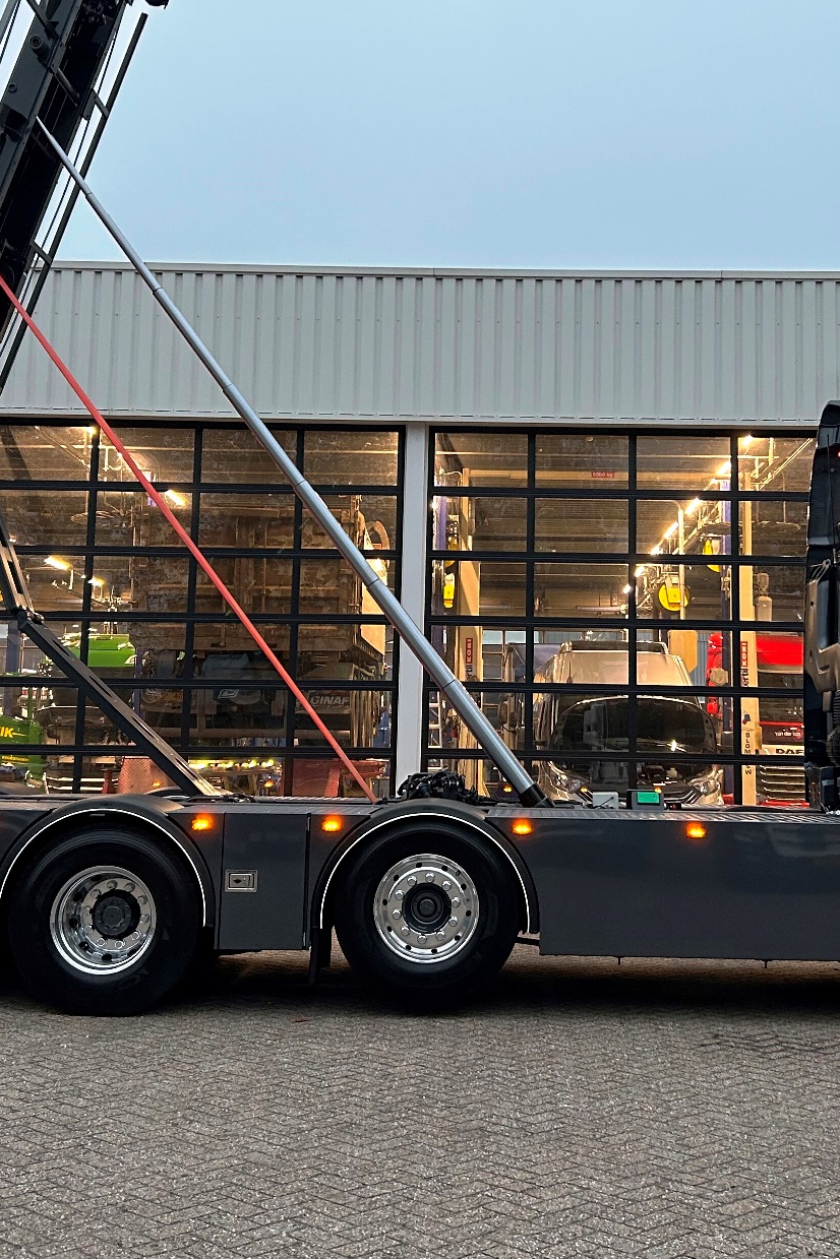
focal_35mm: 44
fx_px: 1540
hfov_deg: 30.5
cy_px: 521
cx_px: 490
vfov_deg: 44.3
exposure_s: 1/87
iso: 125
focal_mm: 5.7
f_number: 1.5
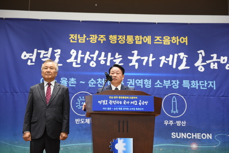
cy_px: 76
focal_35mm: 56
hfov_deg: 35.6
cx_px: 114
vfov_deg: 24.2
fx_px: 356
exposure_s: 1/80
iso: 1250
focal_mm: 56
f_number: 2.8
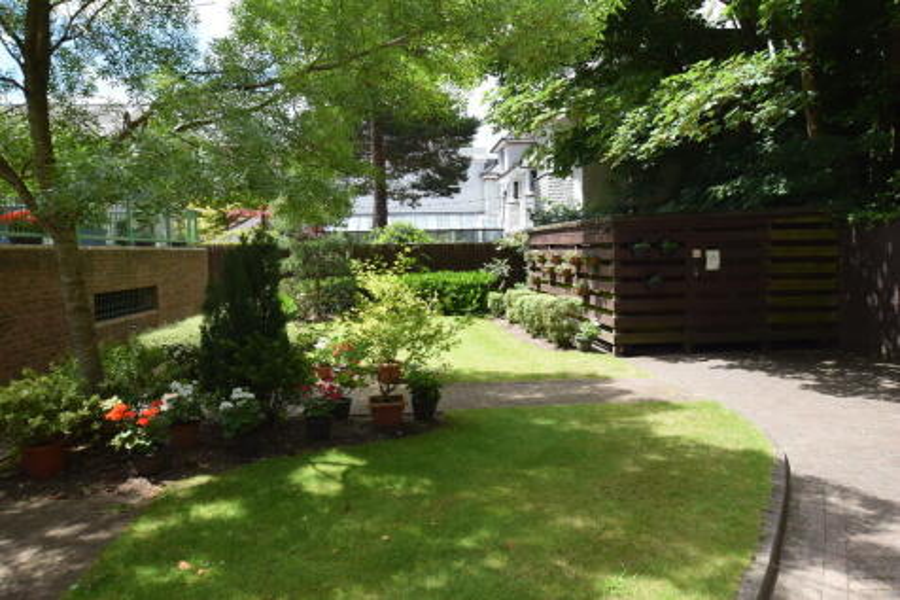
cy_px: 300
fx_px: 637
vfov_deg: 50.4
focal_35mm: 26
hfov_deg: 70.5
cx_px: 450
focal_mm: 17
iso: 320
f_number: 8
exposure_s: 1/250
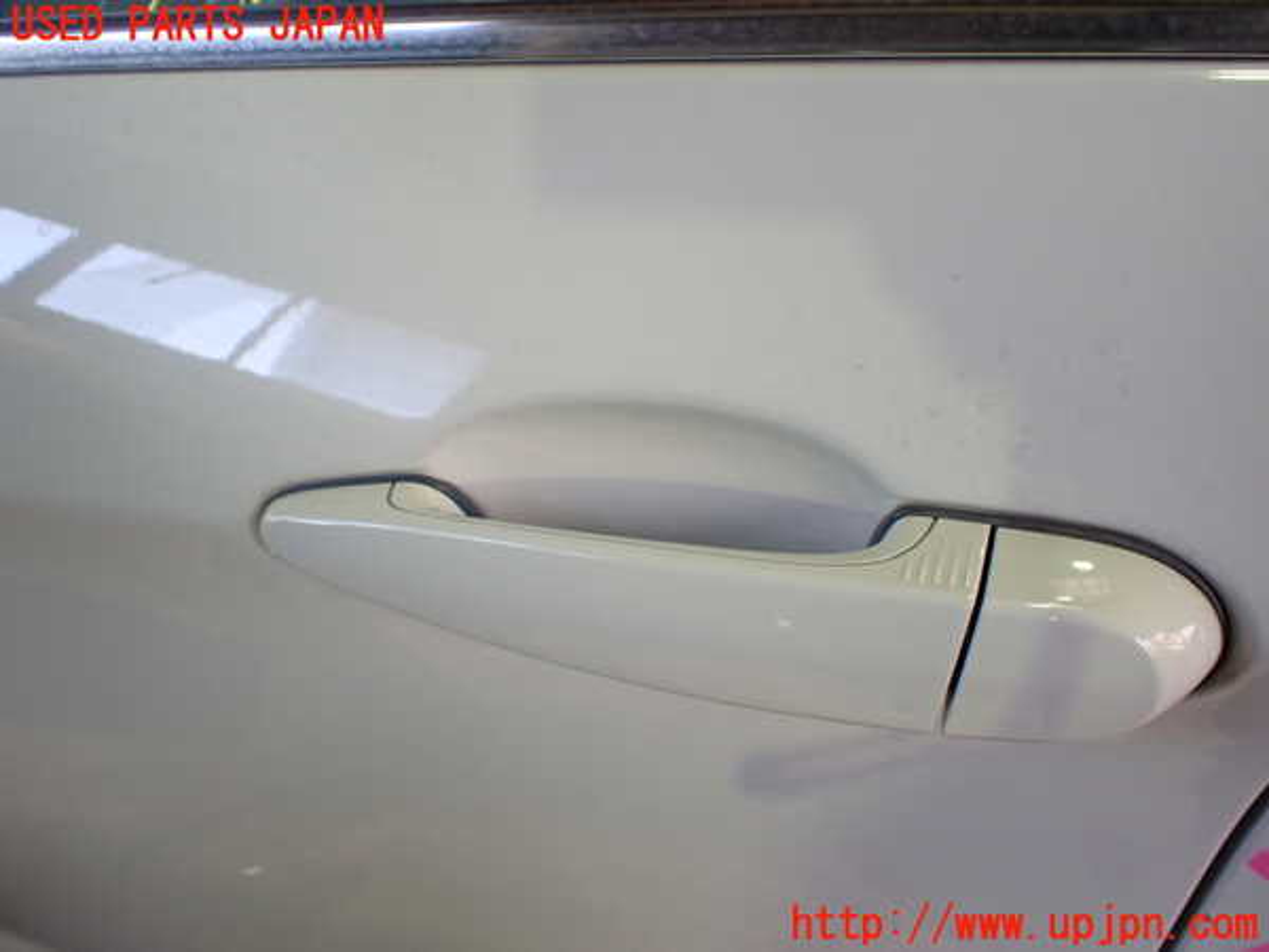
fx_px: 1100
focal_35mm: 30
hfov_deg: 60.0
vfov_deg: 46.8
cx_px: 634
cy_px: 476
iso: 320
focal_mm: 5.4
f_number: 2.3
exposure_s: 1/125
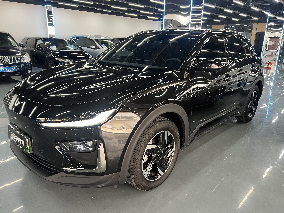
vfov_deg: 53.1
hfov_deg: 67.3
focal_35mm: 26
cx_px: 142
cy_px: 106
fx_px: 213
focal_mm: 5.7
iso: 125
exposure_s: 1/50
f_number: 1.5
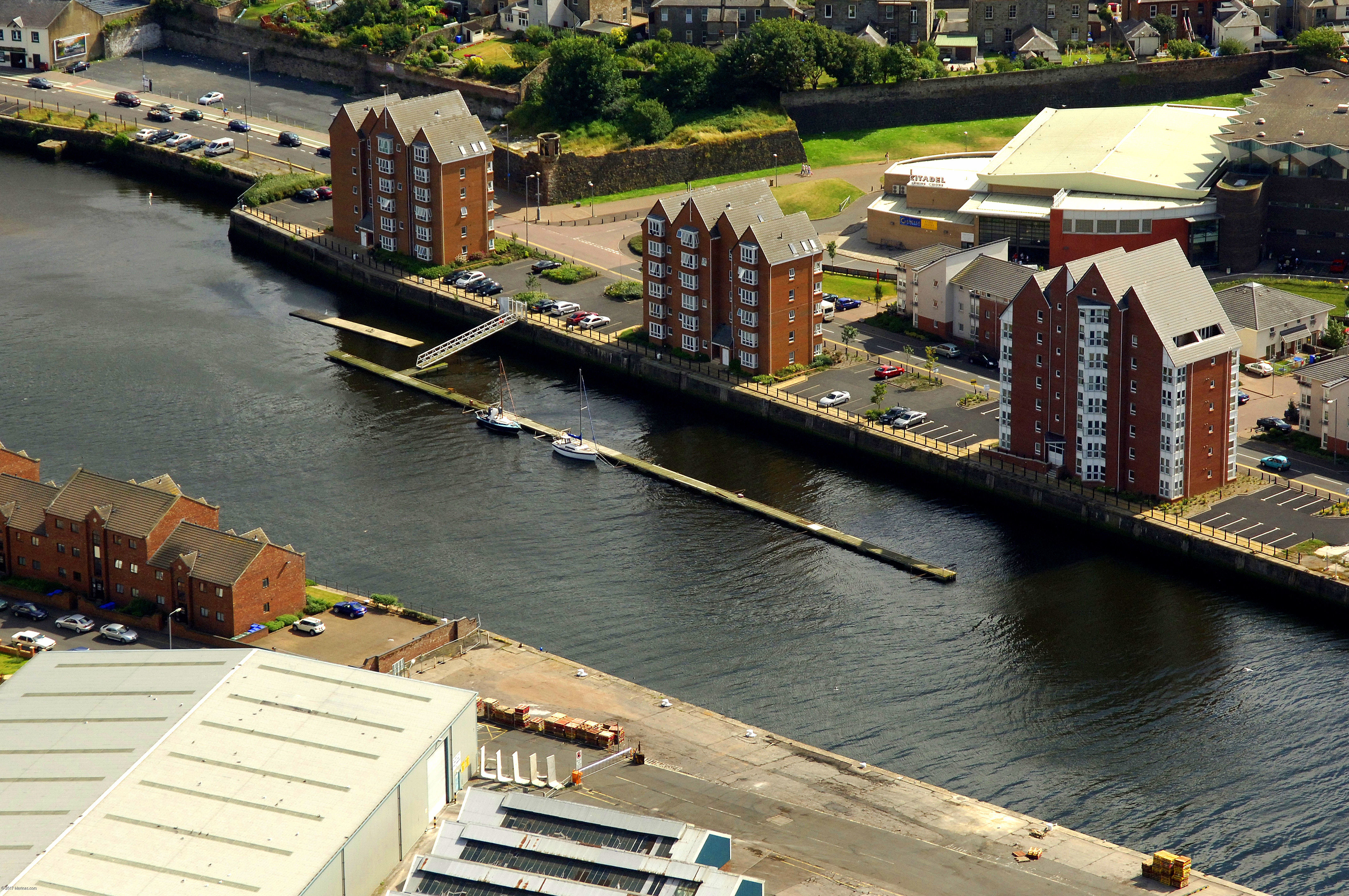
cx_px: 674
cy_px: 448
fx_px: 4210
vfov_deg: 12.1
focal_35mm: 112
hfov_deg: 18.2
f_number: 7.6
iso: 400
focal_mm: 75
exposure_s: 1/1000
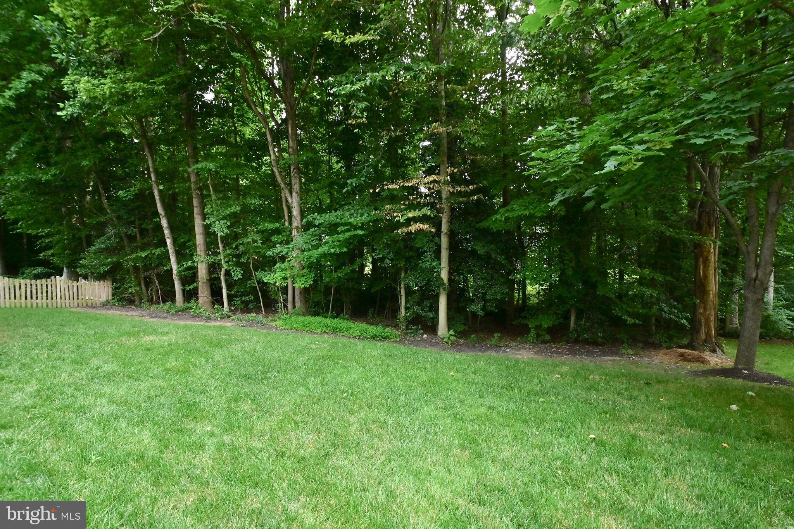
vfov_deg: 77.3
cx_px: 397
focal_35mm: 15
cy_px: 264
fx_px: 331
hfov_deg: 100.4
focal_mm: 10
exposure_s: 1/200
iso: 250
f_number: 7.1
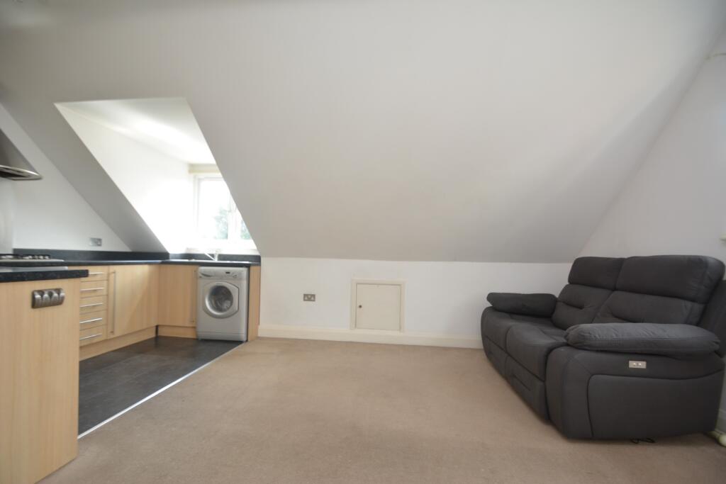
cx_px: 363
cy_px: 242
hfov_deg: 100.4
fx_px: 303
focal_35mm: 15
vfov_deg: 77.3
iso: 200
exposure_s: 1/60
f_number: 4
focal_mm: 10
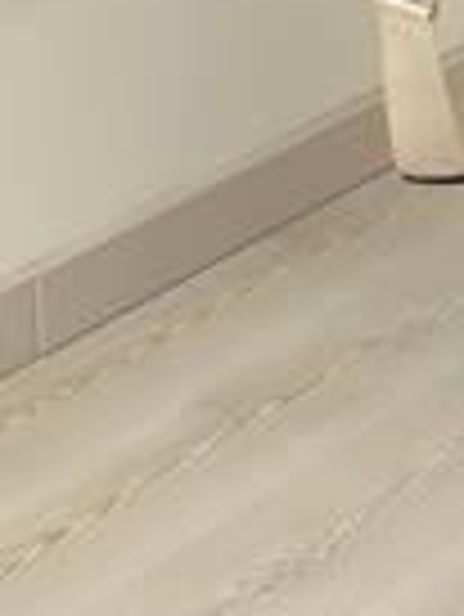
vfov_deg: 10.0
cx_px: 757
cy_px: -524
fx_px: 3337
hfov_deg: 7.8
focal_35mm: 187
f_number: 1.78
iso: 80
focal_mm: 6.86
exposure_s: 1/309
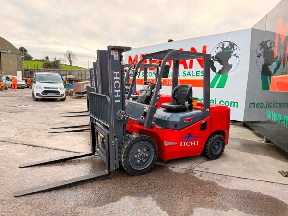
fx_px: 200
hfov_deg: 71.6
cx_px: 144
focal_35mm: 24
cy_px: 108
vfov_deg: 56.8
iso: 125
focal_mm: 6.76
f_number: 1.78
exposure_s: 1/206
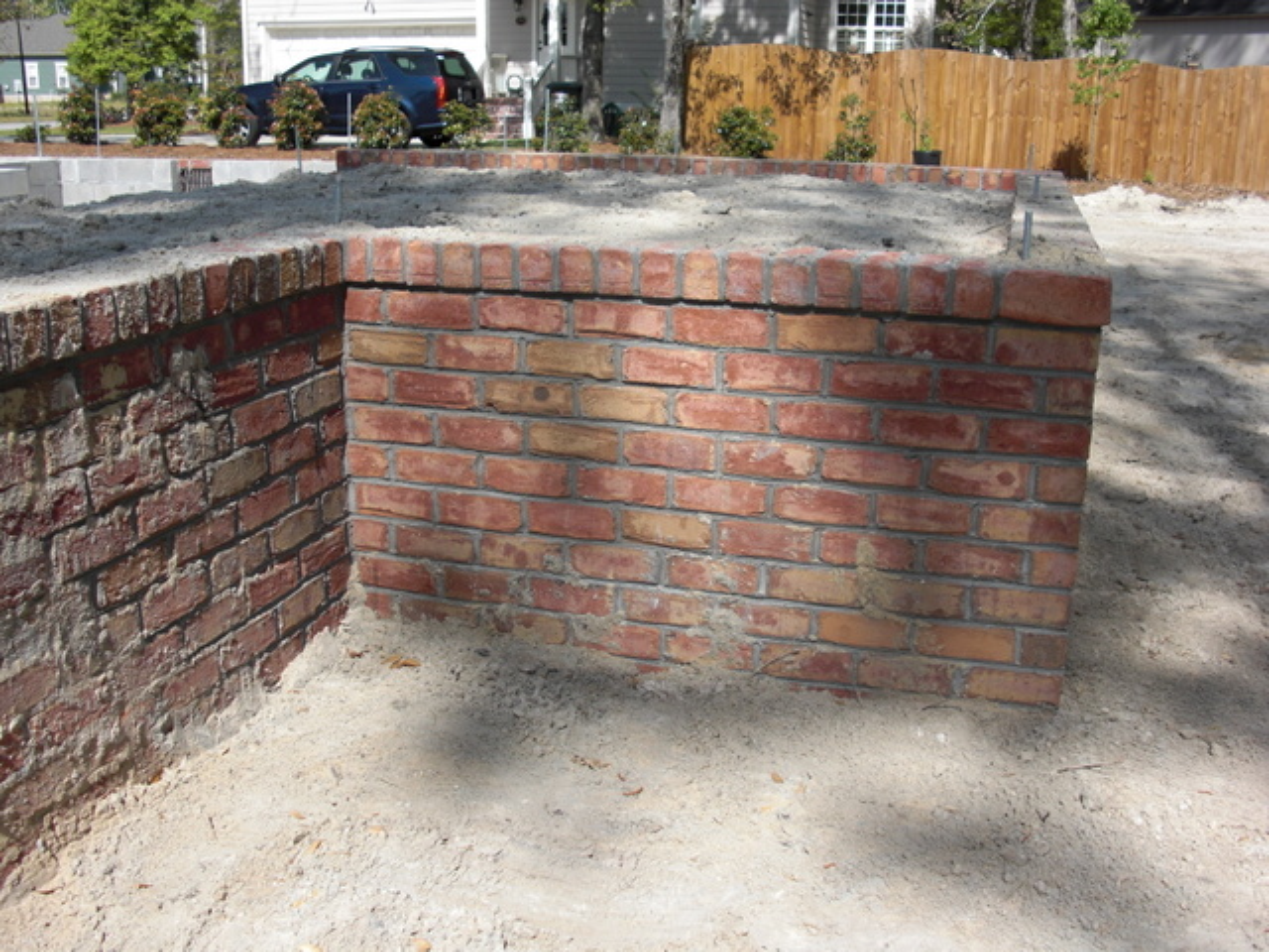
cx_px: 634
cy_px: 476
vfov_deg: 39.7
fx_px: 1320
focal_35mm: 36
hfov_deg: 51.4
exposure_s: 1/800
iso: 50
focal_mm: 6.3
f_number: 2.8
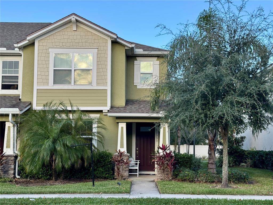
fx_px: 379
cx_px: 136
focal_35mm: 48
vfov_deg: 30.3
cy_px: 102
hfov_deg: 39.7
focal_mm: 6.76
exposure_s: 1/774
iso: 64
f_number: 1.78
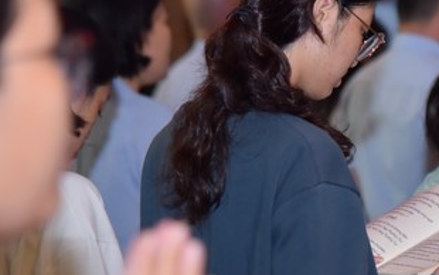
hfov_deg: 8.2
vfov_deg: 5.1
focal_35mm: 256
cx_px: 368
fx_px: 3064
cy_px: 116
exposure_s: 1/80
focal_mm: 120
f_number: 5
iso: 800
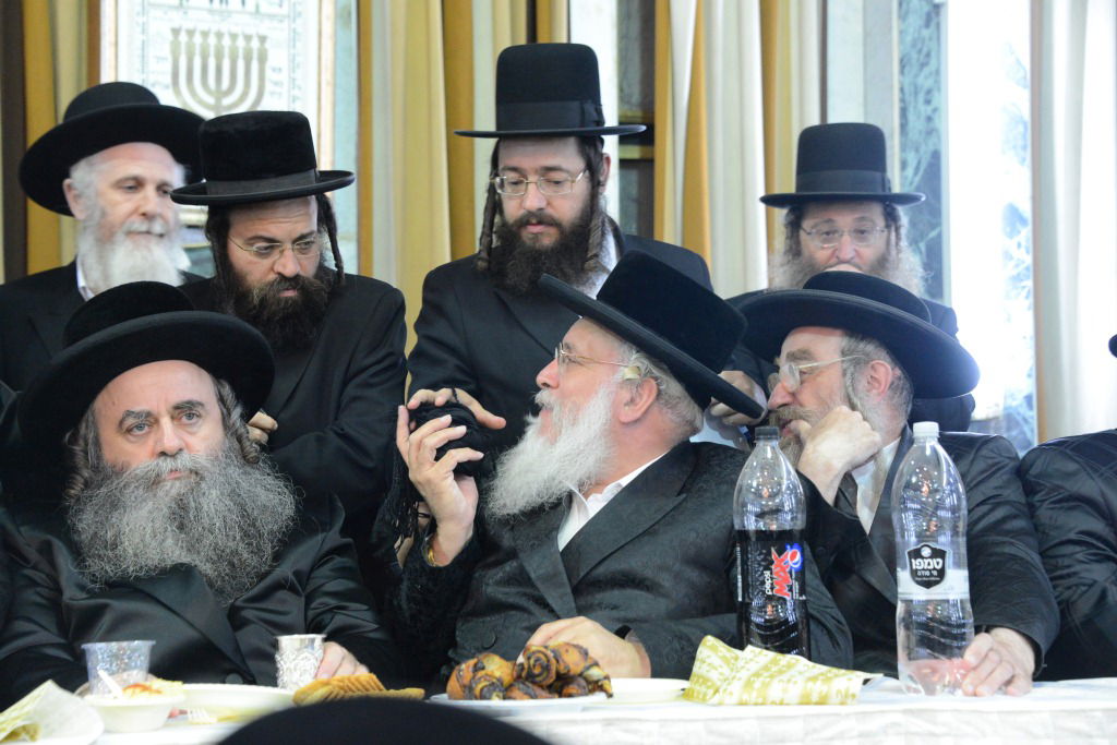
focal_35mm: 90
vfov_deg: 15.2
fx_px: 2793
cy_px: 372
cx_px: 558
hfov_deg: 22.6
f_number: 5.3
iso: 5000
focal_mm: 90
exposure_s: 1/50
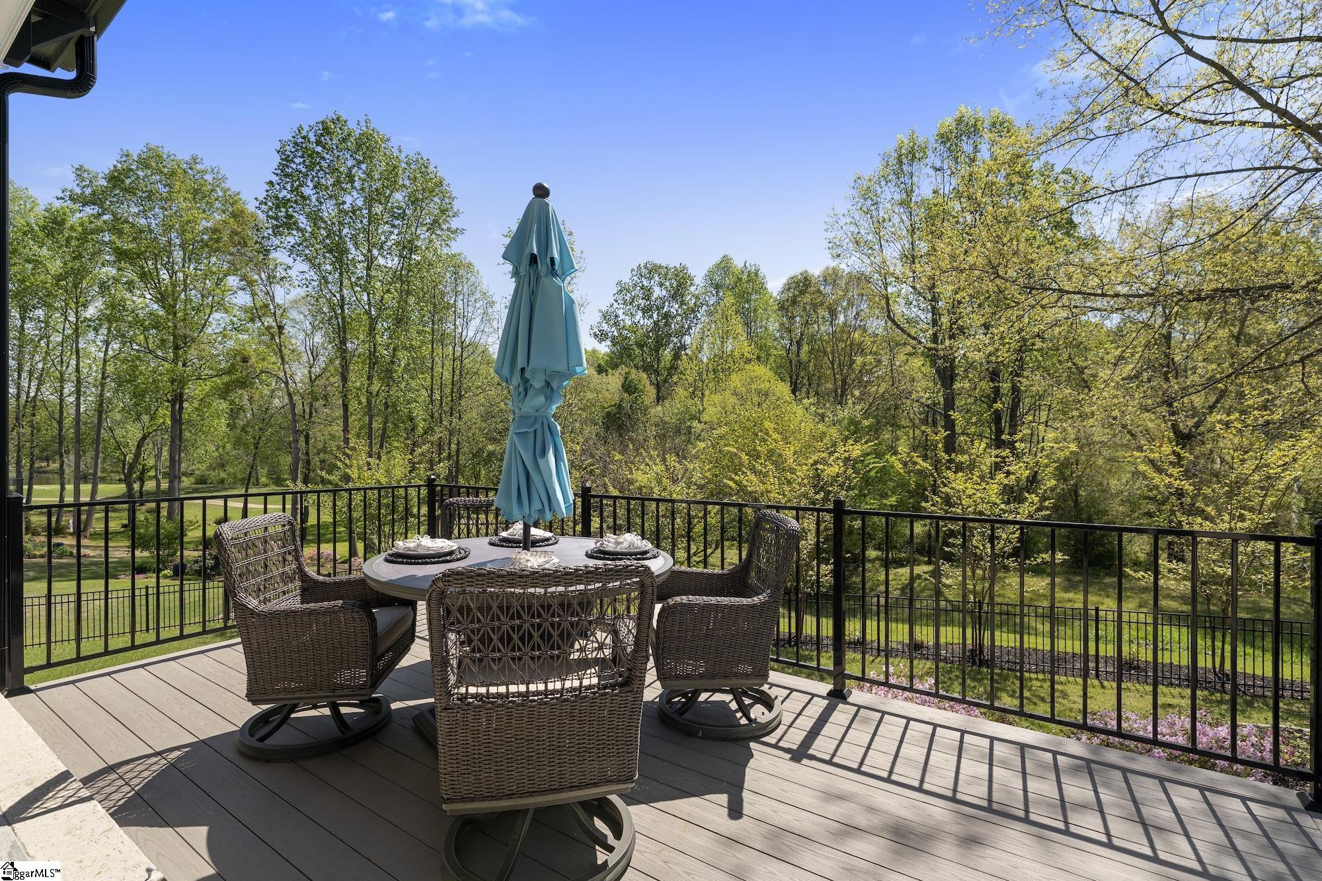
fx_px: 587
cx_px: 661
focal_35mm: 16
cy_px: 440
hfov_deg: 96.7
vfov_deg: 73.7
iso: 400
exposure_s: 1/1000
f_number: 6.3
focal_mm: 16
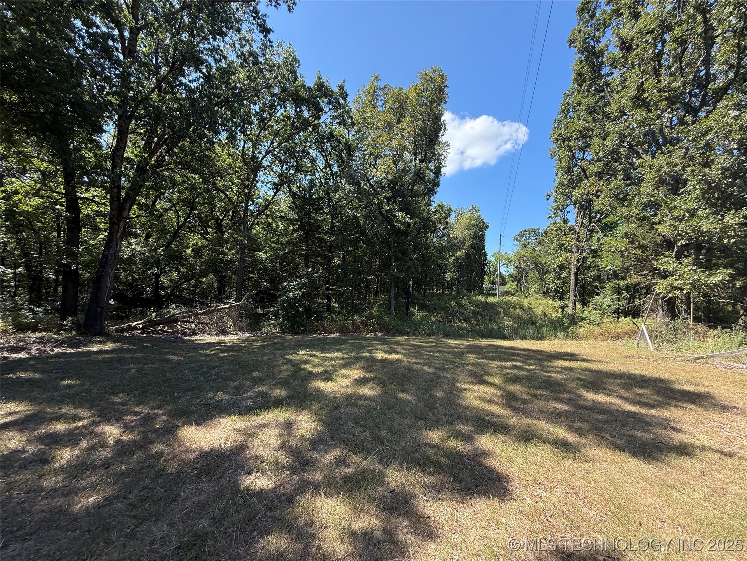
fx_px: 302
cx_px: 374
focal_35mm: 14
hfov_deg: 102.1
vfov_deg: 85.7
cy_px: 280
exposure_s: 1/257
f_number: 2.2
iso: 32
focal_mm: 2.22
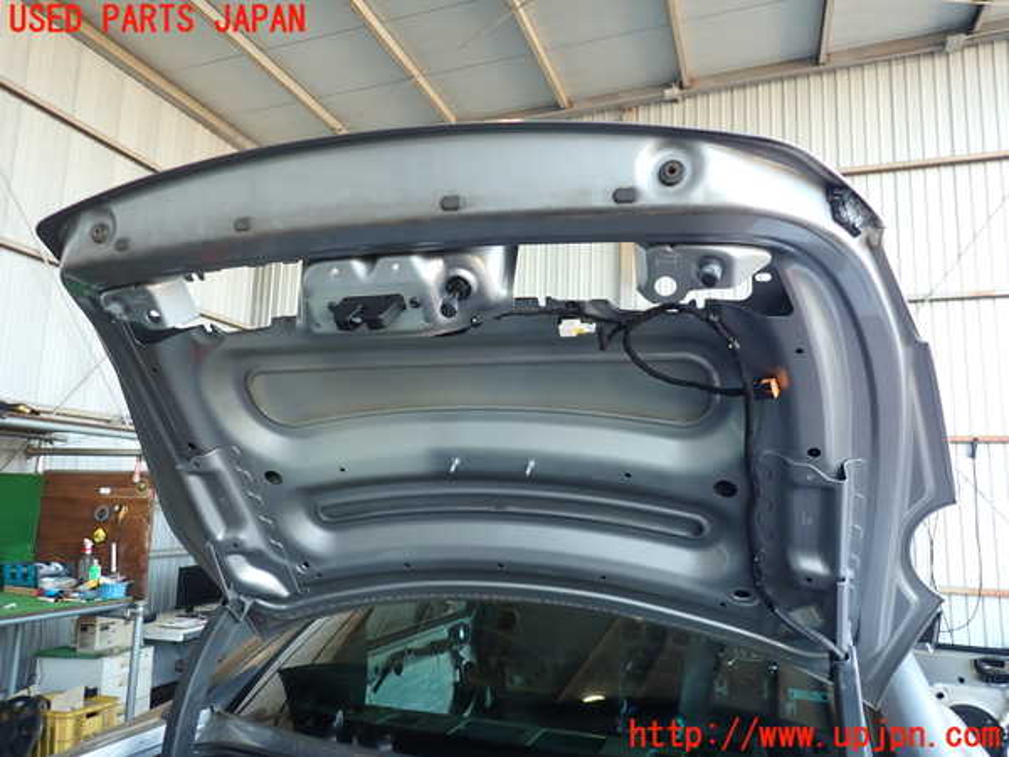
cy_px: 378
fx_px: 729
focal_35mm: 25
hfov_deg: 69.4
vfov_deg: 54.9
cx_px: 504
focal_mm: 4.5
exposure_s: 1/60
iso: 125
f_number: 2
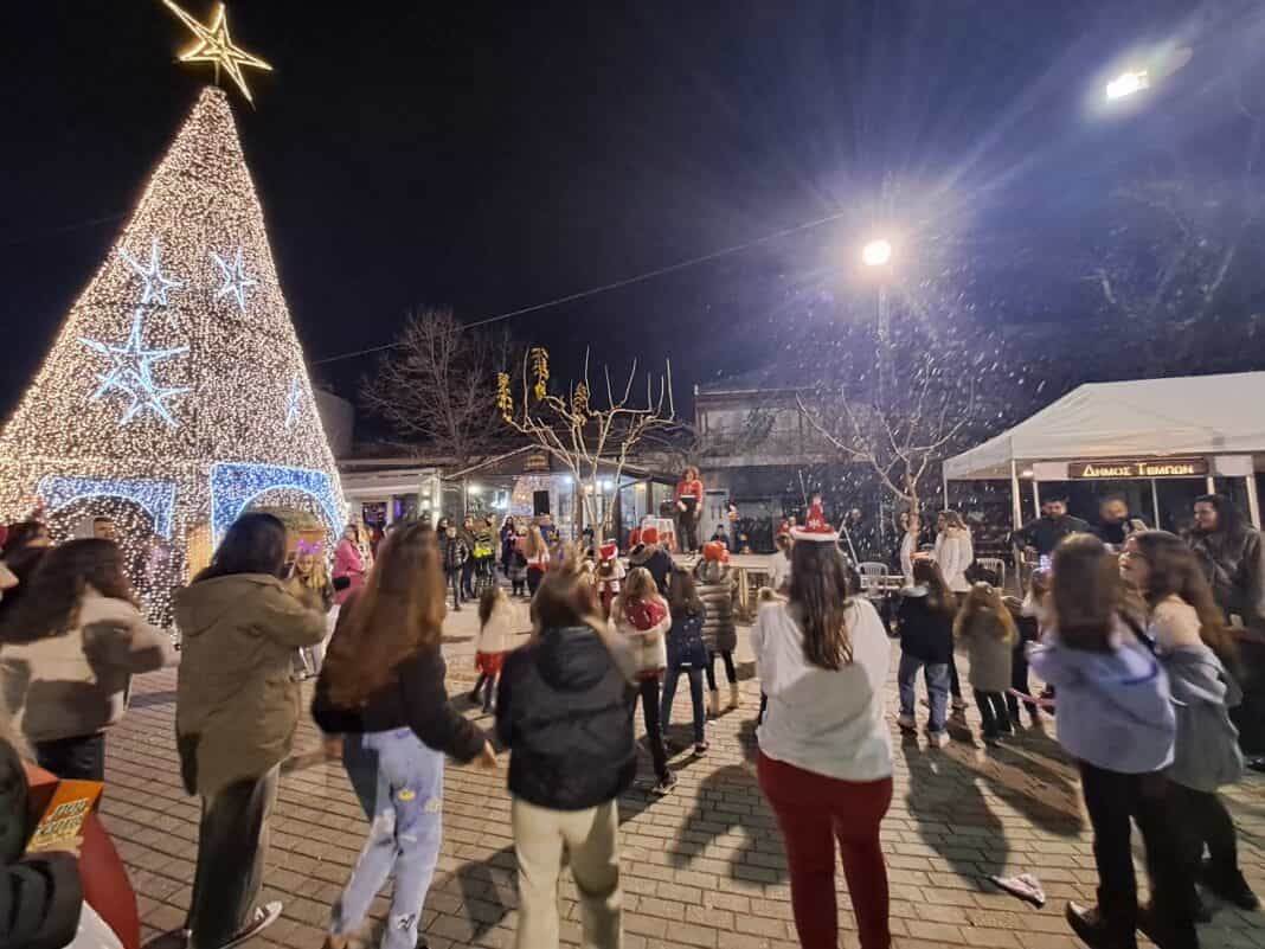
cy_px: 474
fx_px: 475
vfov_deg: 89.9
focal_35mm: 13
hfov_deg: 106.2
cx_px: 632
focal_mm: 1.42
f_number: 2.2
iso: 400
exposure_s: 1/25
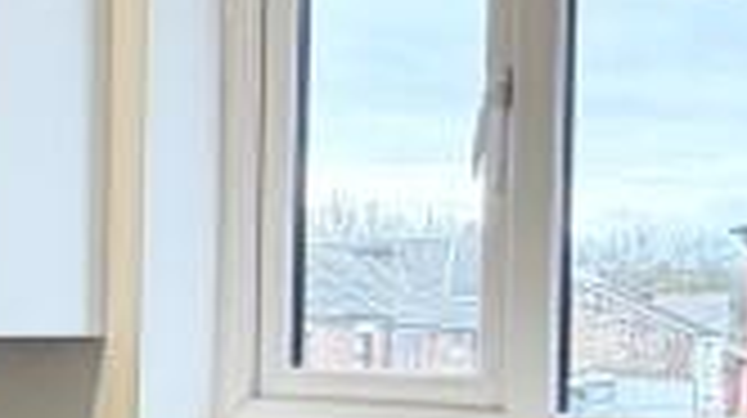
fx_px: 1860
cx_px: -279
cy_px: 333
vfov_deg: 12.8
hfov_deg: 20.4
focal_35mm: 94
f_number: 2.2
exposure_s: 1/50
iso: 200
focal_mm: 2.22
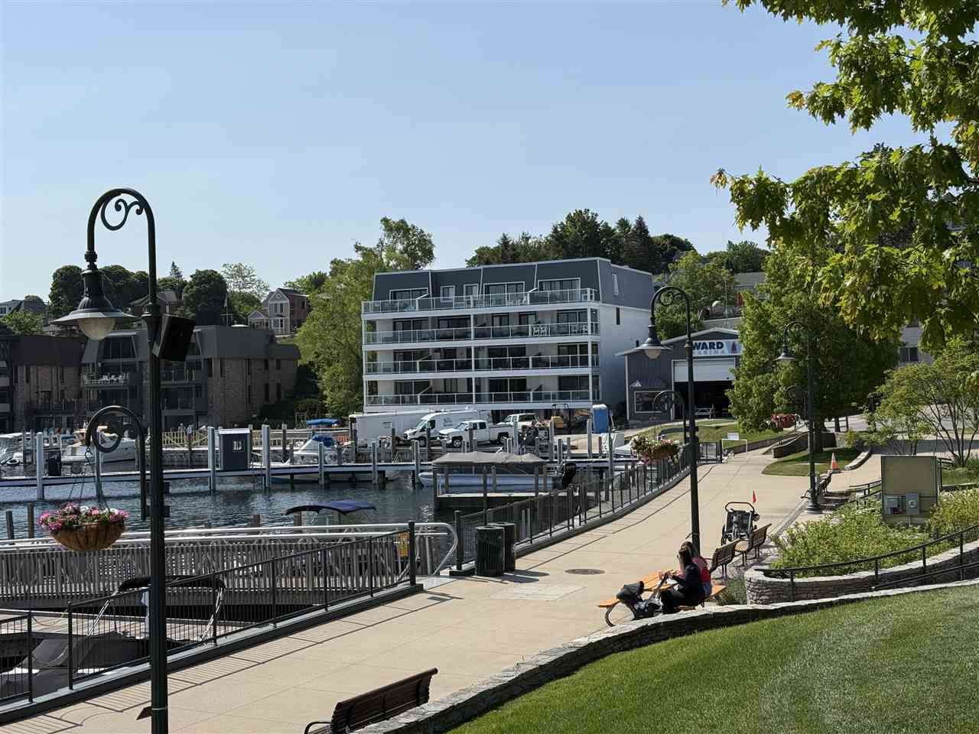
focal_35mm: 48
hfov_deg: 39.7
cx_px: 490
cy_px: 367
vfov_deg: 30.3
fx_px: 1358
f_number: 1.78
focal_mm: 6.76
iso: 64
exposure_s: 1/7874
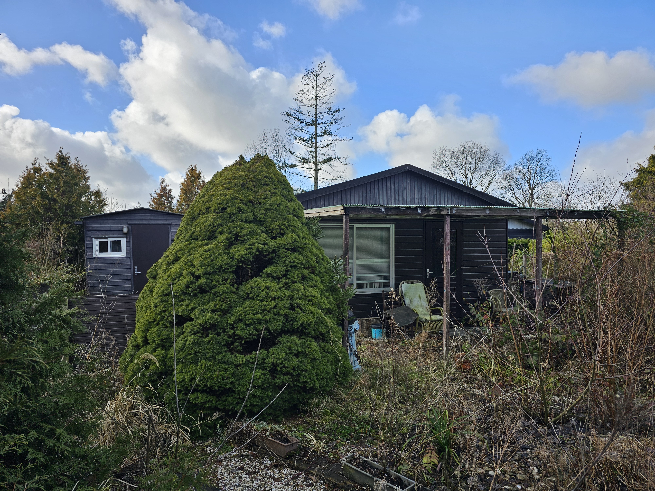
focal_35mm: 23
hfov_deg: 73.9
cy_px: 246
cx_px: 328
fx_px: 435
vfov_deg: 58.9
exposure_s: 1/285
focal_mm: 6.3
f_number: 1.7
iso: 10
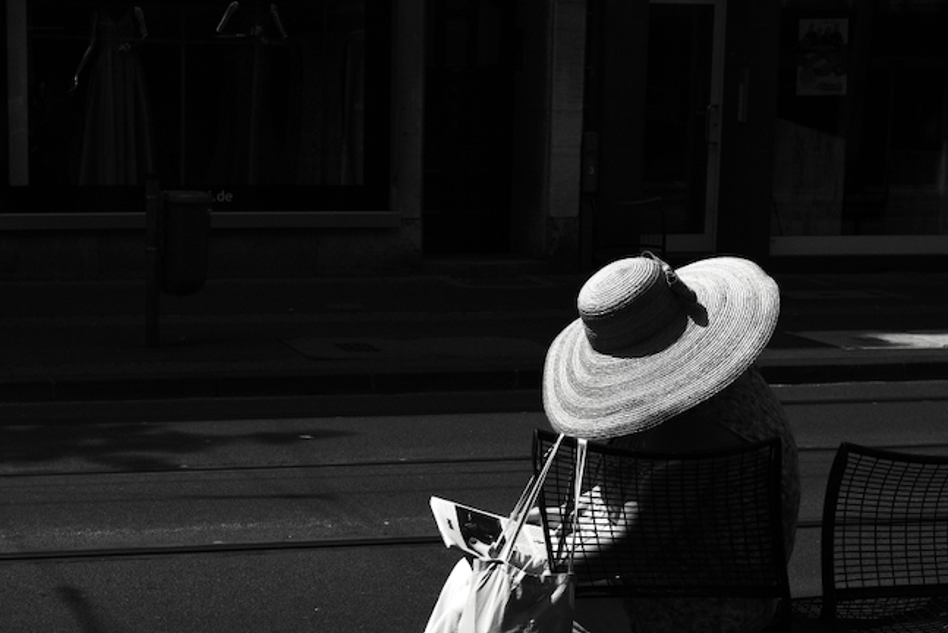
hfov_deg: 26.4
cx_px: 264
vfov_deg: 17.9
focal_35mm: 76
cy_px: 466
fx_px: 2002
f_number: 8
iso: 200
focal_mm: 27
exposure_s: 1/1000
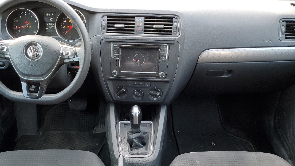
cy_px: 144
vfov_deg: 28.1
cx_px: 129
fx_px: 321
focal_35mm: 41
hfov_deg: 49.3
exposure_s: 1/120
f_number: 1.5
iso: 86
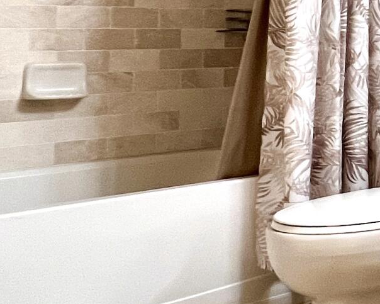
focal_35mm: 63
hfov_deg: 21.4
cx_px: 661
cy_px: 13
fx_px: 708
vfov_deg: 23.4
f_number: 1.8
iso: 200
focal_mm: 1.57
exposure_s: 1/120
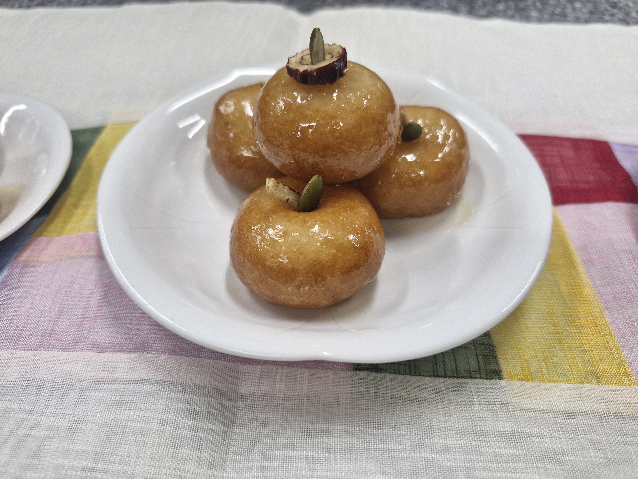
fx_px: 424
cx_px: 319
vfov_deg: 58.9
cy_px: 240
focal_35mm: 23
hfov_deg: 73.9
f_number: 1.8
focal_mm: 5.54
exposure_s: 1/120
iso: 160
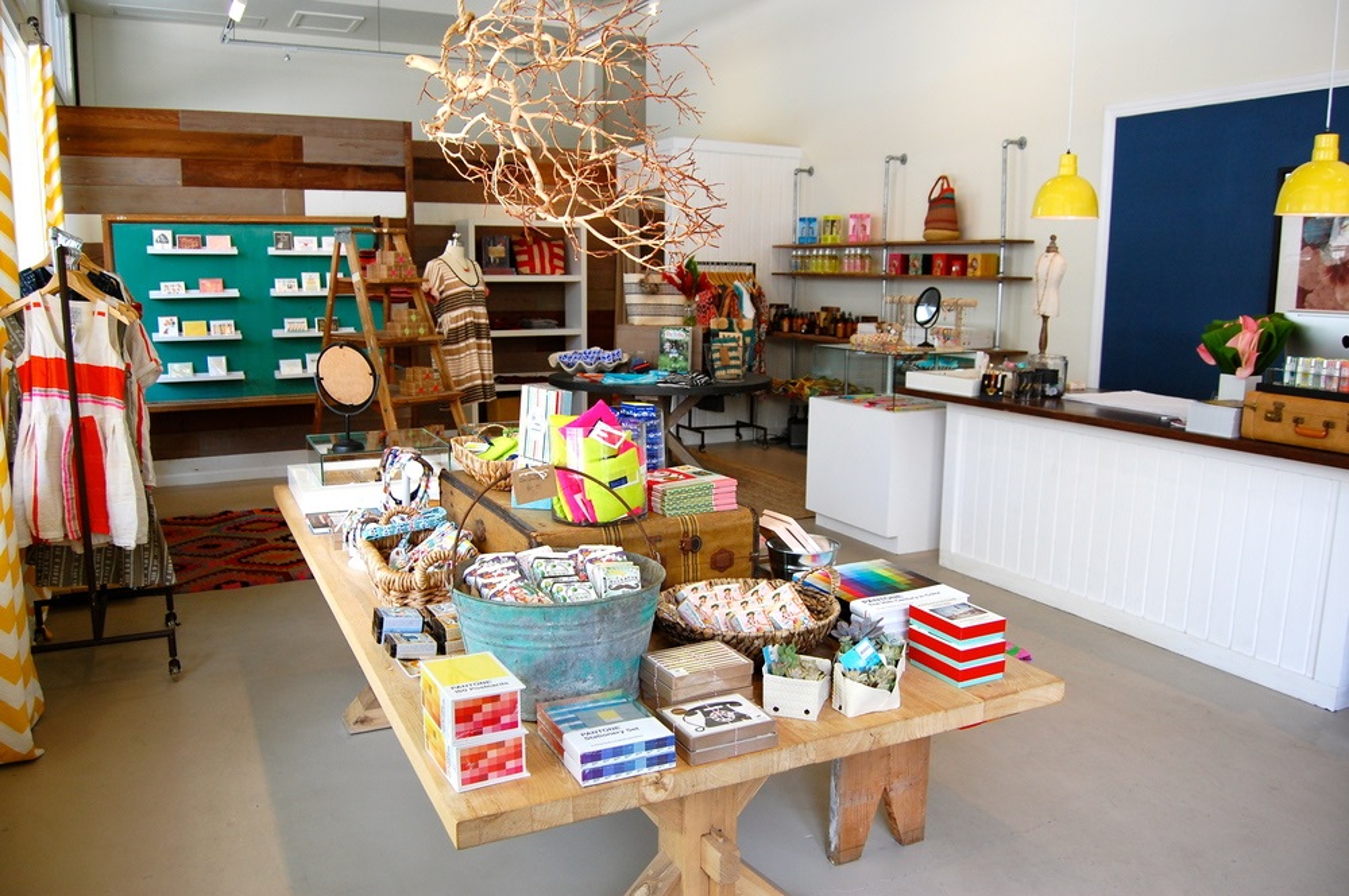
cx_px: 674
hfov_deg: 67.4
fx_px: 1011
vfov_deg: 47.9
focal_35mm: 27
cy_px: 448
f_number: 5
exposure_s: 1/100
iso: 400
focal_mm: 18
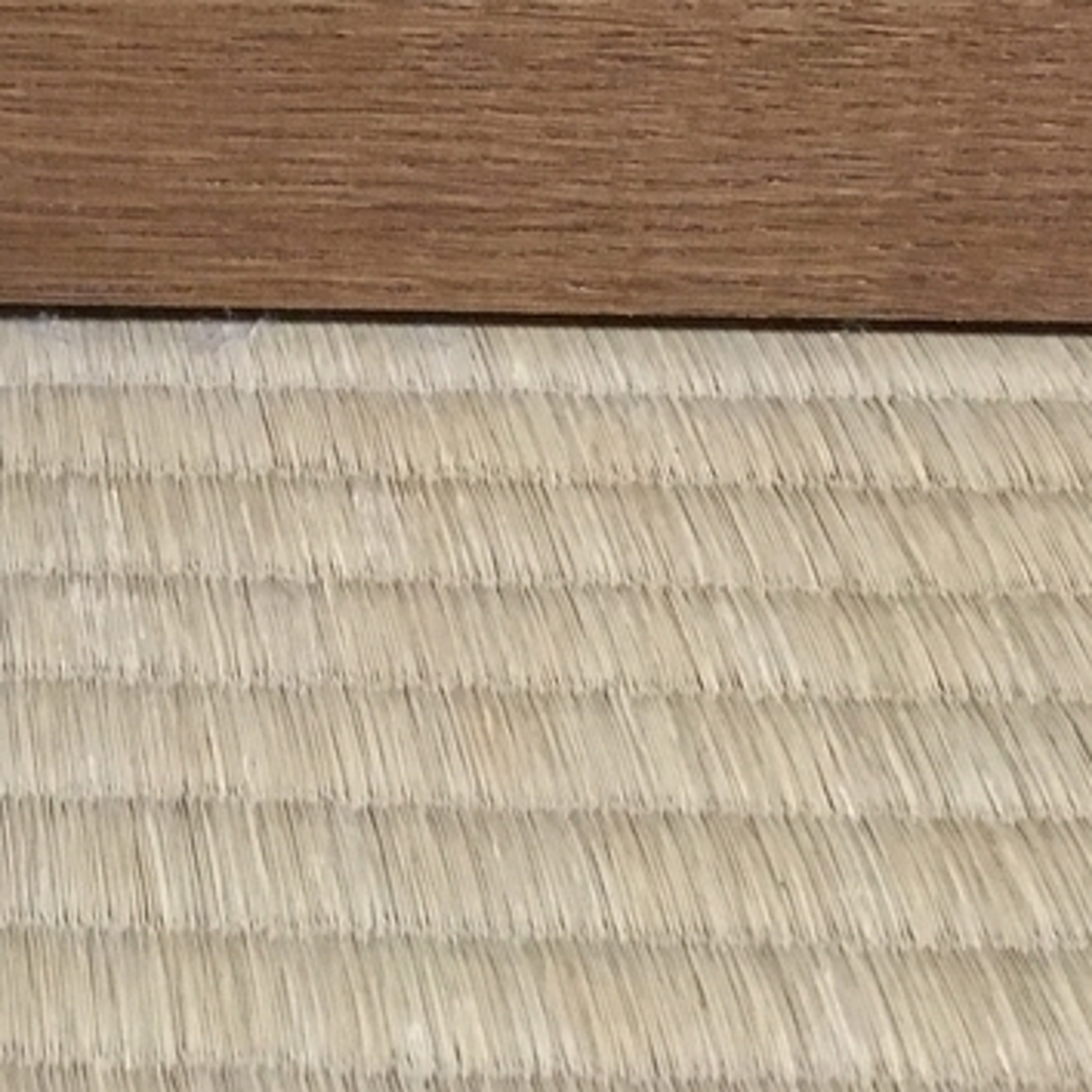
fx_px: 3105
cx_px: -429
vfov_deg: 19.0
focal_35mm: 87
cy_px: -173
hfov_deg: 18.2
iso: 200
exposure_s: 1/20
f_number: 2.2
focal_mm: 4.15
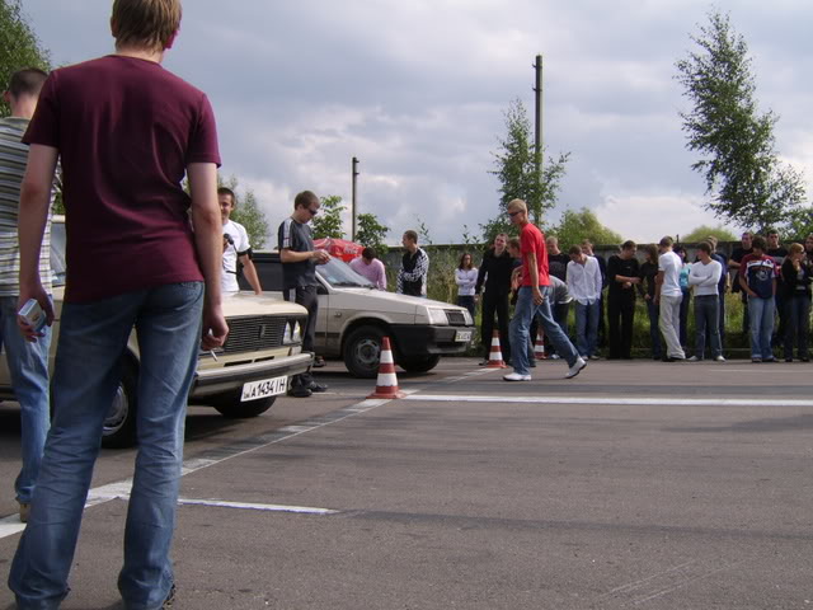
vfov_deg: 45.4
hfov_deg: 58.4
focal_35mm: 31
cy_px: 305
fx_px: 728
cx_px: 406
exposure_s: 1/324
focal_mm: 8.13
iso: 71
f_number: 6.7
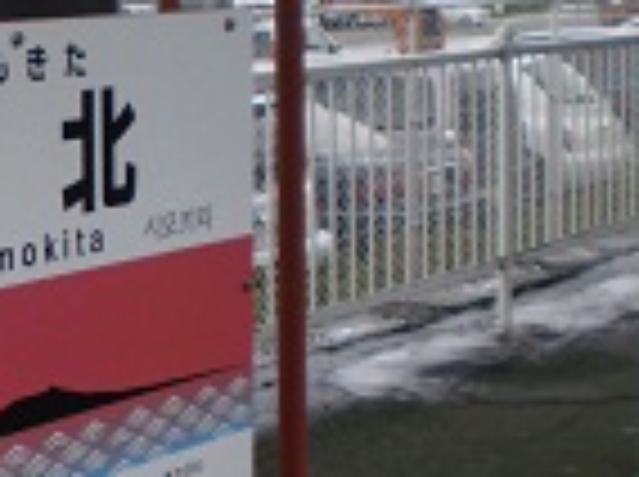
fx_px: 1861
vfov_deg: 14.5
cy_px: 356
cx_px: -88
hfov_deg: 18.6
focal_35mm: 101
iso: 100
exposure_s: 1/160
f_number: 3.1
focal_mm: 6.3
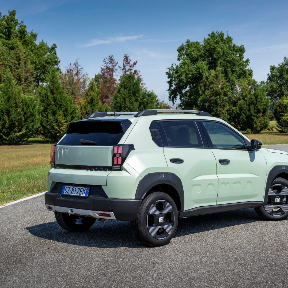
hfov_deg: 26.9
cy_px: 144
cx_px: 151
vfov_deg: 26.9
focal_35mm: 64
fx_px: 602
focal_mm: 50
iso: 64
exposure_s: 1/800
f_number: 4.5
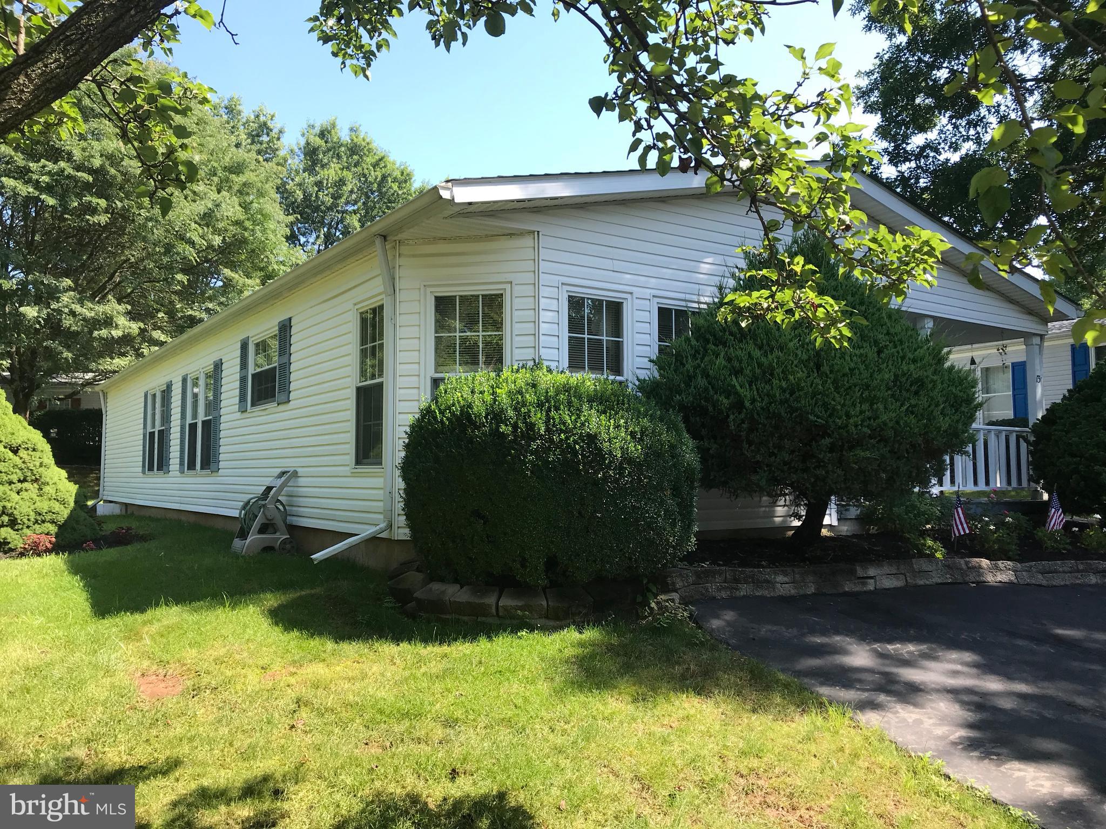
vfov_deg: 49.7
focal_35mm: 28
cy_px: 414
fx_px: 895
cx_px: 553
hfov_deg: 63.4
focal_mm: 3.99
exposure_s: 1/602
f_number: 1.8
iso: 20
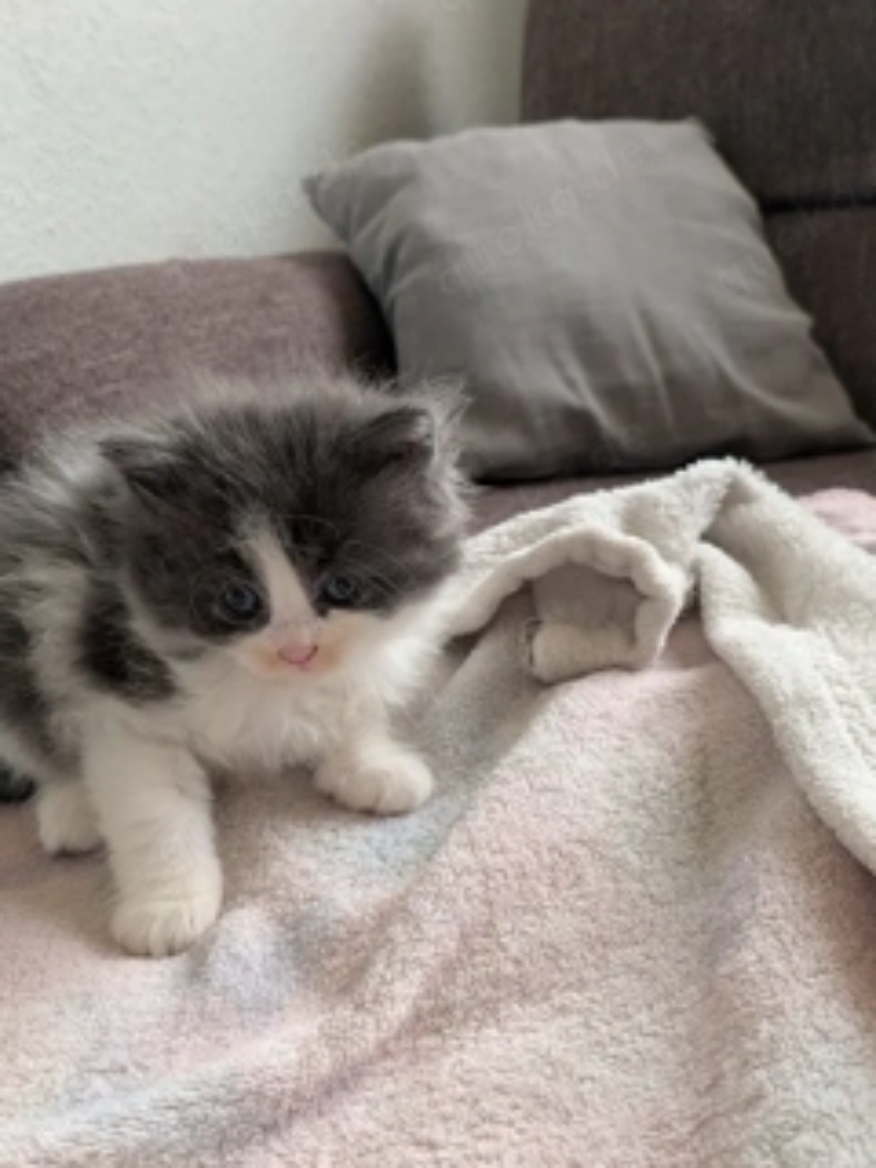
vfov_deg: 59.9
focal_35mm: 30
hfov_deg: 46.5
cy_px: 540
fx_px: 1012
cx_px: 339
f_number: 1.7
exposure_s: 1/233
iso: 1332
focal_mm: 4.53
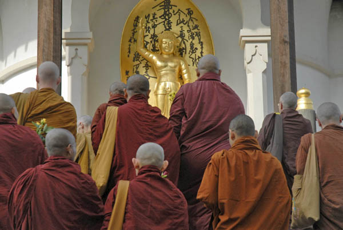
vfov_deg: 13.1
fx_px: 1002
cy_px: 115
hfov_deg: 19.4
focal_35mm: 105
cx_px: 172
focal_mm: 70
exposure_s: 1/320
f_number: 10
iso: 500
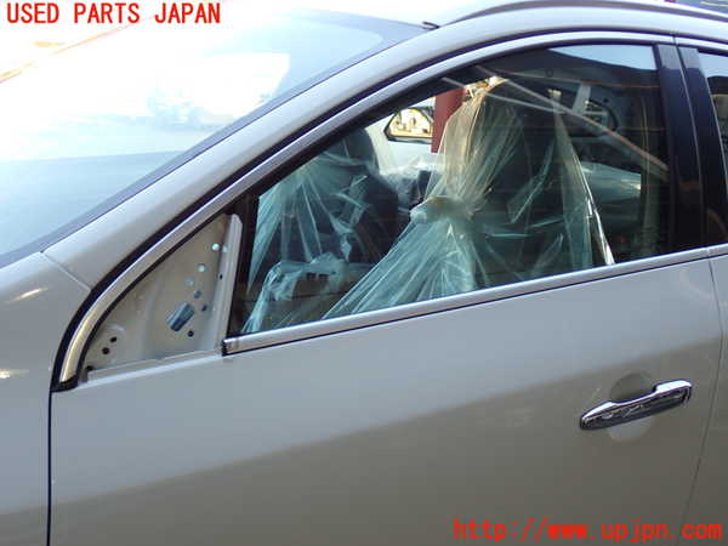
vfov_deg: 35.1
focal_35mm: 41
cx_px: 364
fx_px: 862
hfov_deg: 45.8
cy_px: 273
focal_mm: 7.31
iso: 125
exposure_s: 1/80
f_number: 2.8
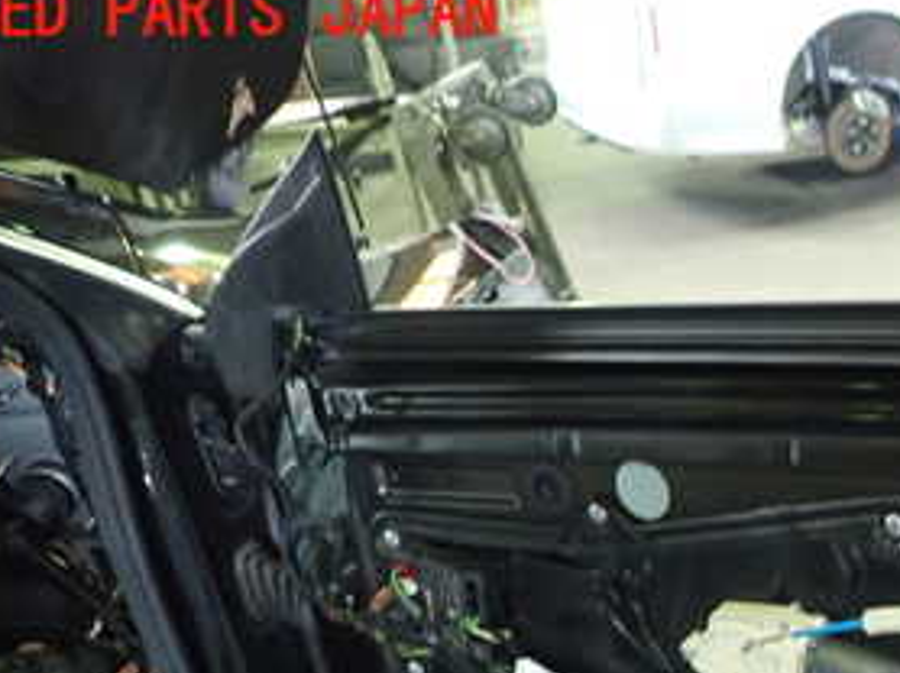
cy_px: 702
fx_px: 1403
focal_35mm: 54
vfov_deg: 25.4
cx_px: 881
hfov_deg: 32.9
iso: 500
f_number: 2
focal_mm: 4.5
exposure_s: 1/30
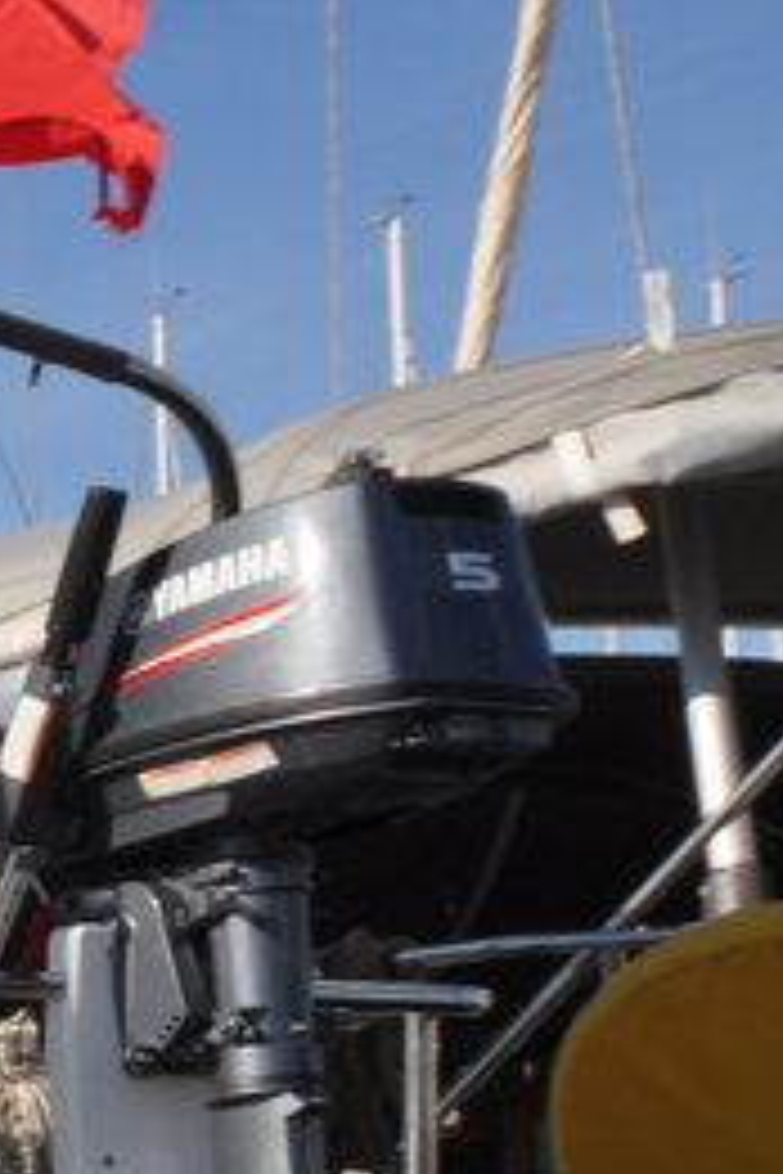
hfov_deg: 9.9
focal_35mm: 95
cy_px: 1223
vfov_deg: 20.5
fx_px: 3114
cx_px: -1728
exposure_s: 1/400
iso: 200
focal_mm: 13
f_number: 10
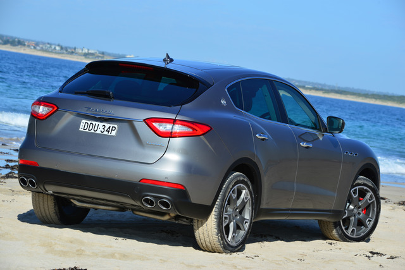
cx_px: 202
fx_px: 1519
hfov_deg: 15.2
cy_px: 135
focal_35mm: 135
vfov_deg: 10.2
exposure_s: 1/80
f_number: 16
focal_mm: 135
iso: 100
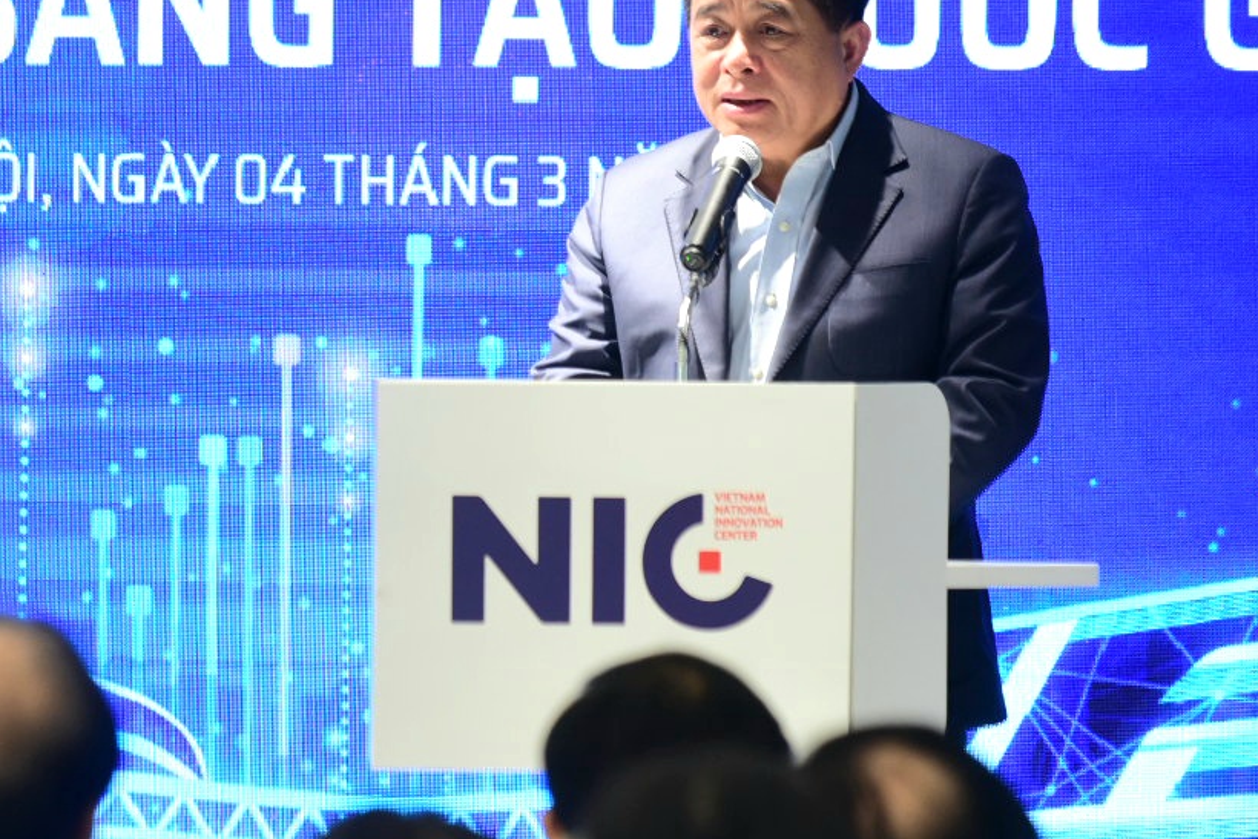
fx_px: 11393
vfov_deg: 4.2
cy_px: 245
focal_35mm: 326
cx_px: 322
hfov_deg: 6.3
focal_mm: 165
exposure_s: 1/125
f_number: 4
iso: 1600
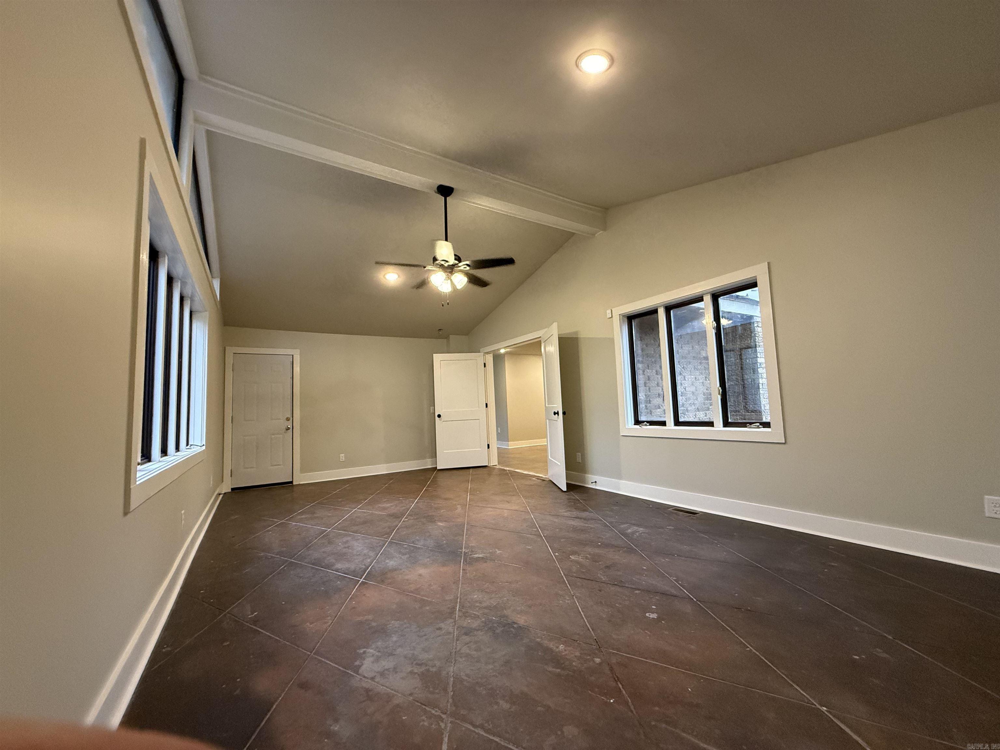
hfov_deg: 102.1
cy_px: 375
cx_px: 500
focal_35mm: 14
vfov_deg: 85.7
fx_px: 404
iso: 640
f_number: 2.2
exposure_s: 1/120
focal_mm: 2.22
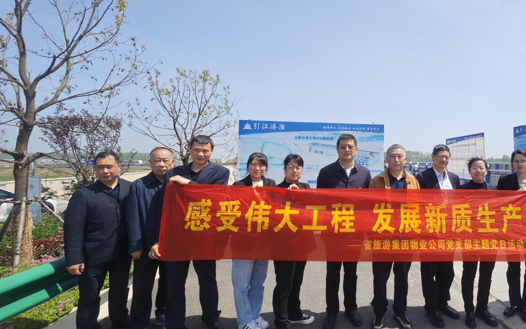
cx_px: 364
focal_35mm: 19
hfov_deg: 83.9
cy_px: 155
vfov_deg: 62.2
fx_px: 272
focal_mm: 2.03
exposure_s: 1/1722
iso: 80
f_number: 1.8
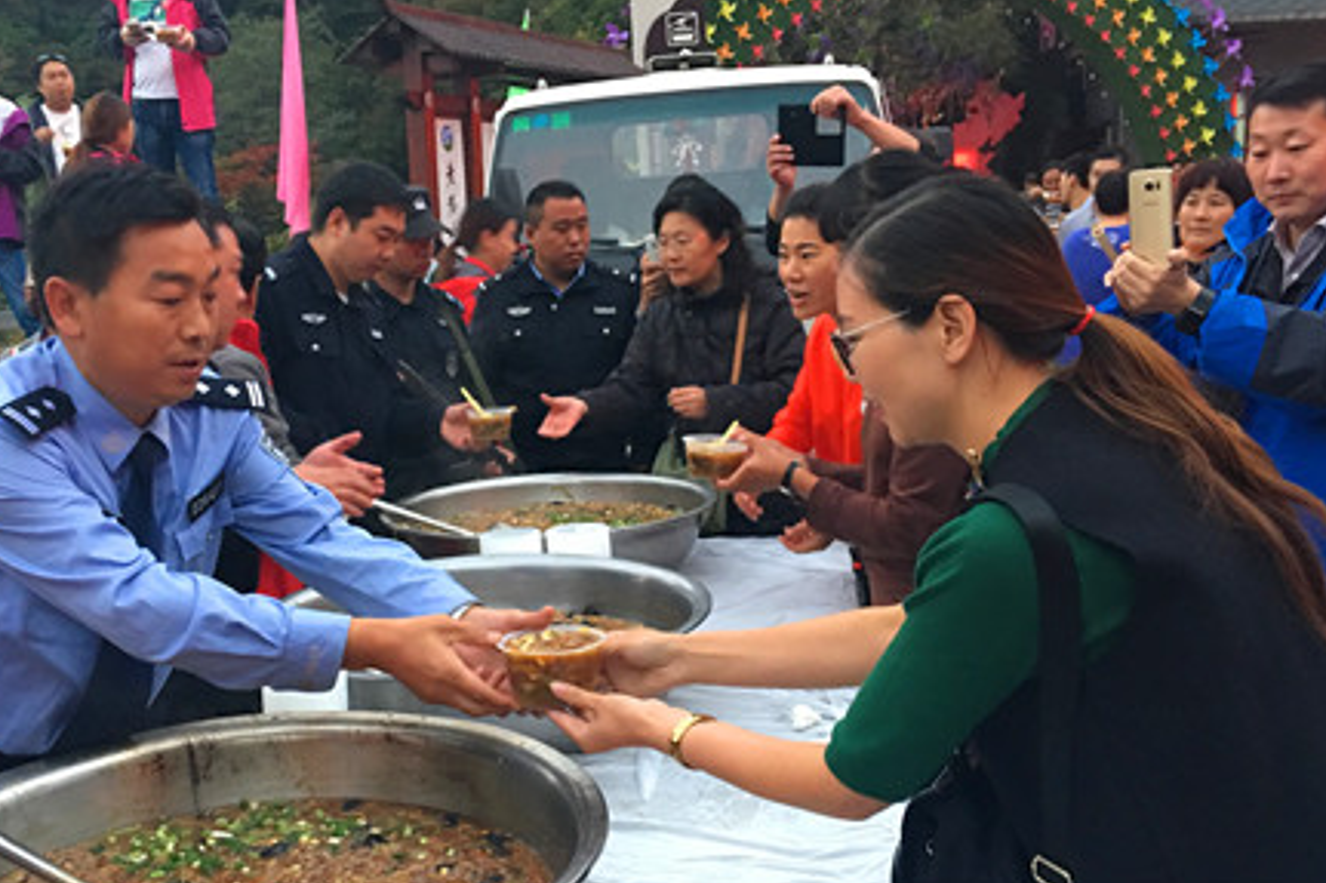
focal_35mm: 42
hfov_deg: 46.2
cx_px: 532
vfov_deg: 31.8
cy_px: 535
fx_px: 1546
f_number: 2.2
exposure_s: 1/17
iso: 125
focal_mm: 4.15
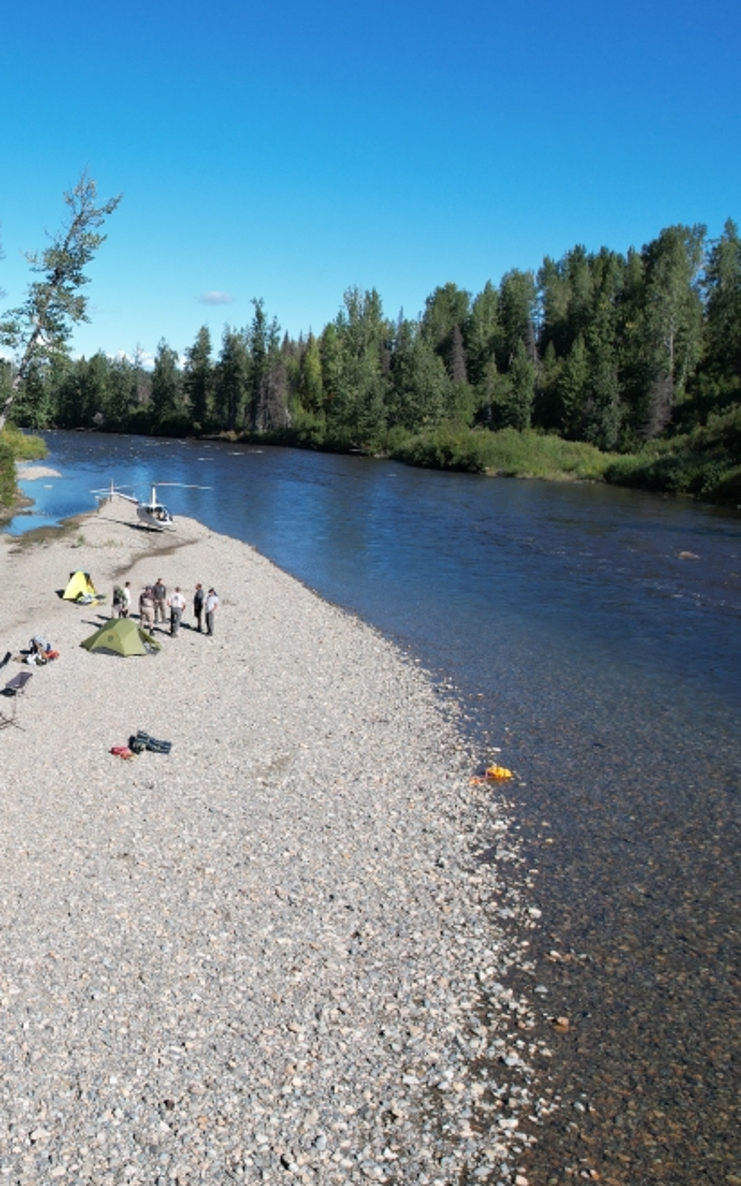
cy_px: 592
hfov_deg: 34.1
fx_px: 1100
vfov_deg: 56.7
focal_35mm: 34
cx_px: 9
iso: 100
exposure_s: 1/1600
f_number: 2.8
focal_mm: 8.38
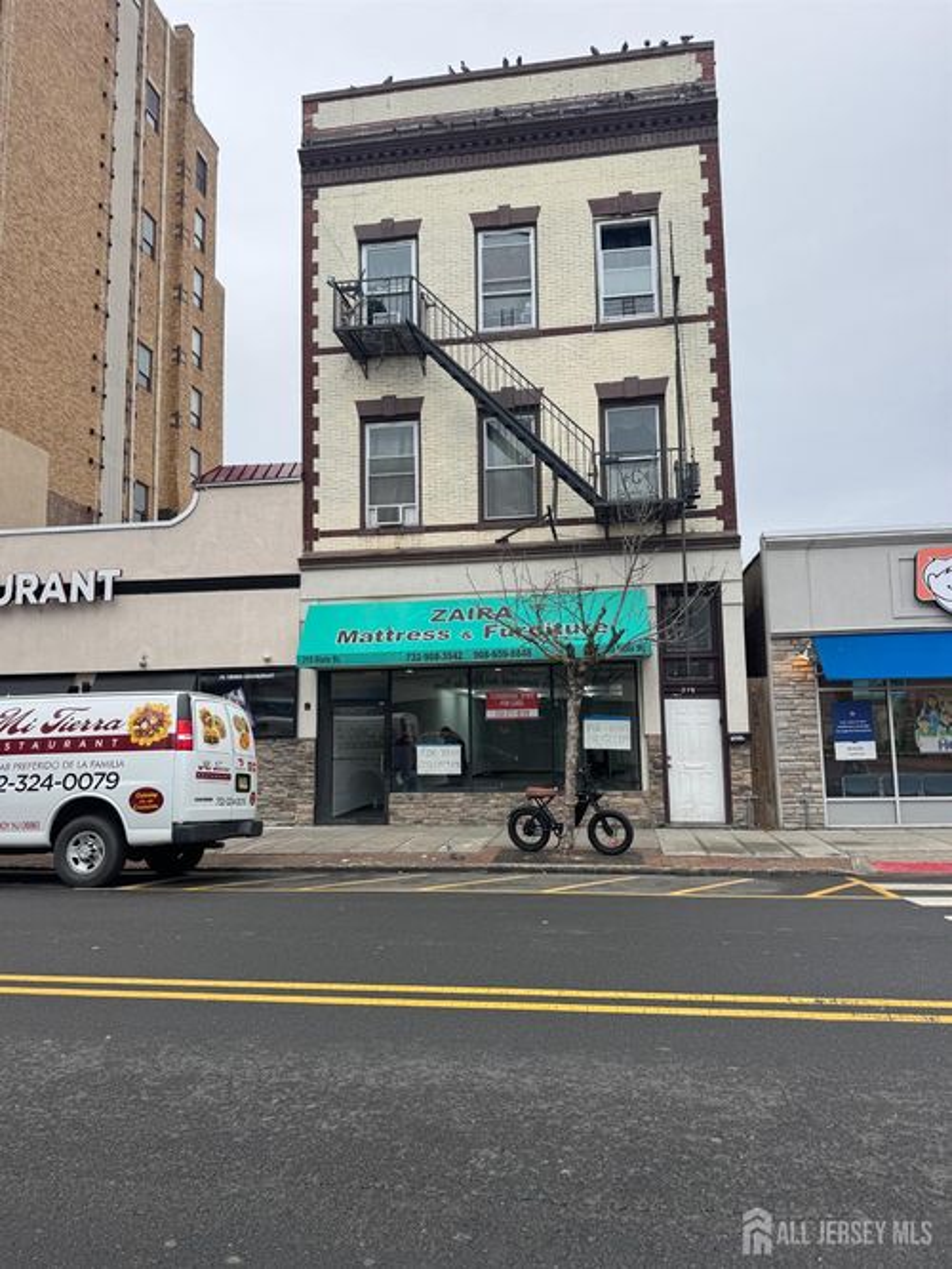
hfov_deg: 56.8
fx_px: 879
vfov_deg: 71.6
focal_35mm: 24
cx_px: 476
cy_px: 634
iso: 80
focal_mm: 6.76
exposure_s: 1/1026
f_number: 1.78
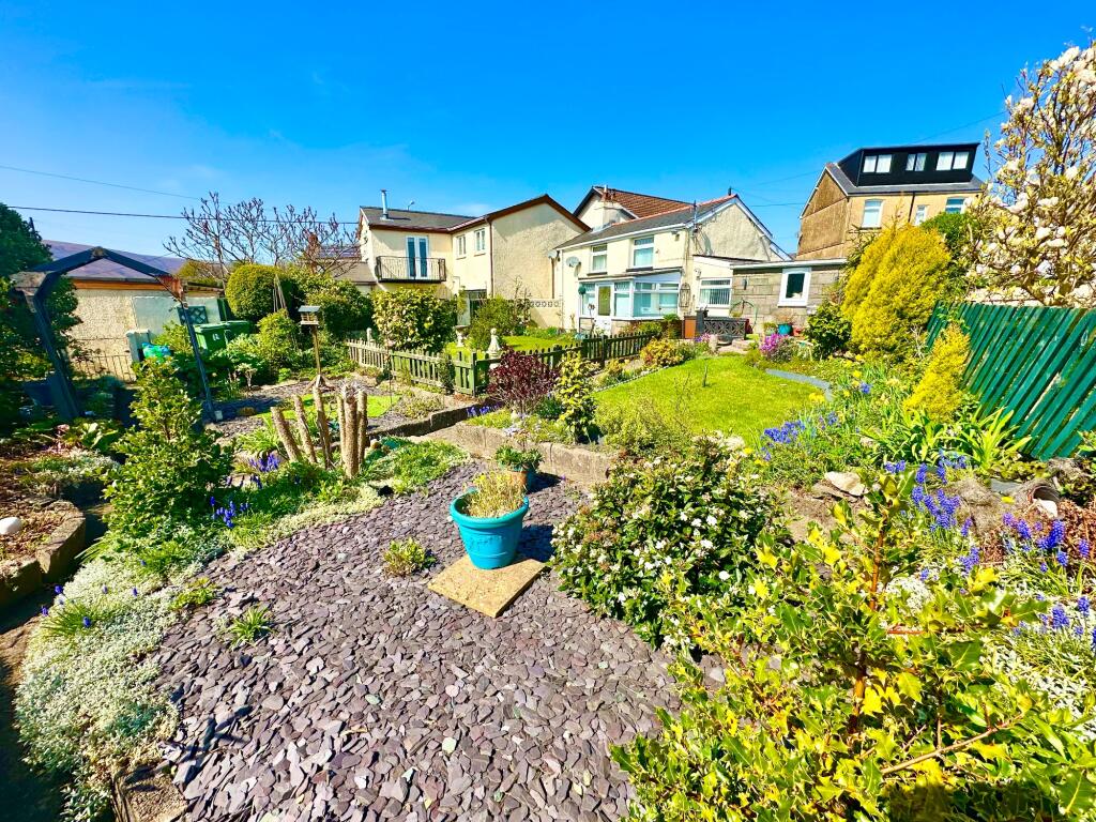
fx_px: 443
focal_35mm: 14
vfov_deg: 85.7
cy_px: 411
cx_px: 548
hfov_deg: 102.1
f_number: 2.2
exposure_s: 1/1742
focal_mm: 2.22
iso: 40
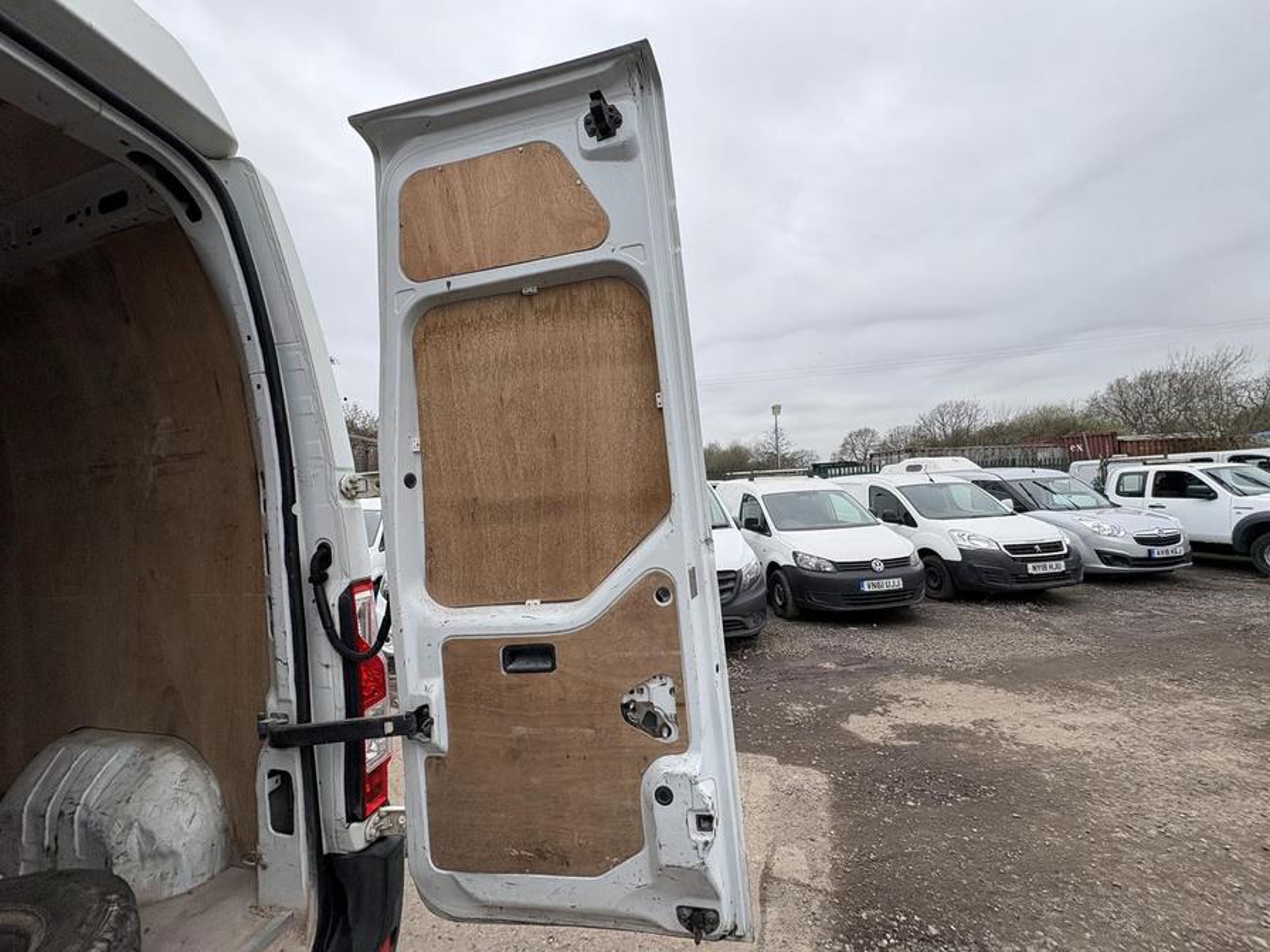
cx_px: 635
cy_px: 476
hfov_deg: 102.1
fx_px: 514
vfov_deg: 85.7
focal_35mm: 14
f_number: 2.2
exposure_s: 1/910
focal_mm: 2.22
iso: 50
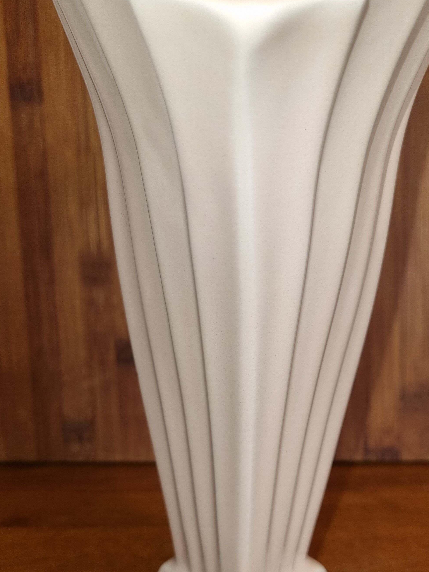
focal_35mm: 40
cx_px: 240
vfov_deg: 46.3
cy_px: 364
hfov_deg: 35.9
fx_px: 661
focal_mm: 5.4
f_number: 1.8
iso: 200
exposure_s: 1/50
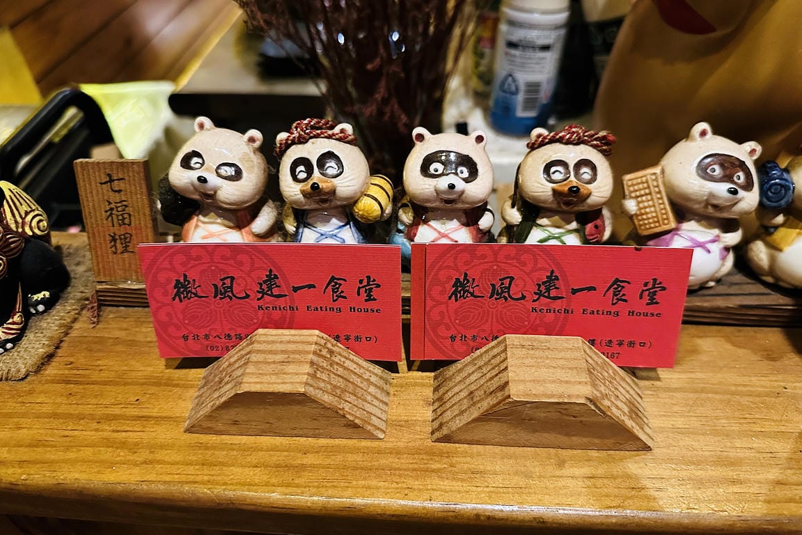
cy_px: 258
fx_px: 579
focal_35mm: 26
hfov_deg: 69.4
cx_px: 411
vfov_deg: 49.5
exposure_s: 1/30
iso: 1000
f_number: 1.78
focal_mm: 6.86
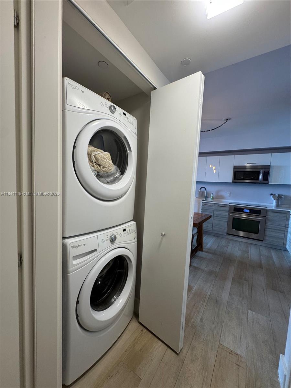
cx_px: 146
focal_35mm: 14
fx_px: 157
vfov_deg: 102.1
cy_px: 194
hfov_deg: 85.7
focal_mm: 2.22
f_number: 2.2
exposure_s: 1/60
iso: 200
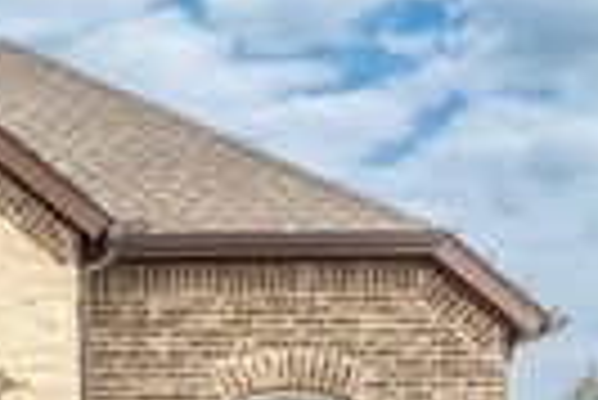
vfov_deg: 10.9
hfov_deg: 16.0
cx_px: -63
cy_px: 479
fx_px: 2062
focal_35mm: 124
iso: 400
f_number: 7.1
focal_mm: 33
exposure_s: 1/100
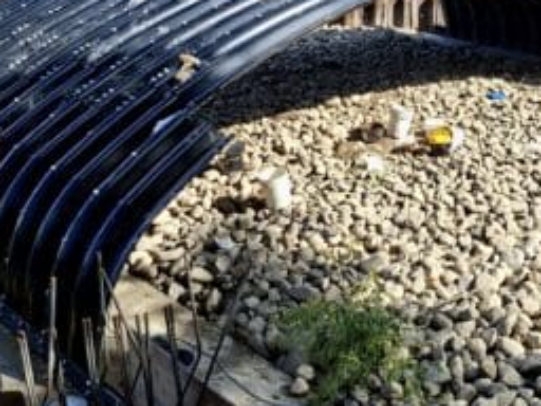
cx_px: 387
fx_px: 563
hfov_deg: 49.8
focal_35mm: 36
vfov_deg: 39.4
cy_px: 152
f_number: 1.8
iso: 50
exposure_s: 1/1342
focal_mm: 5.54
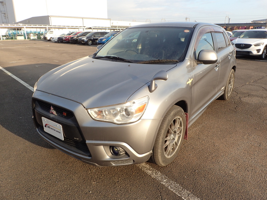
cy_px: 100
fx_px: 193
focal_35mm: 25
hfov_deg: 69.4
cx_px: 134
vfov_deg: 54.9
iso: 100
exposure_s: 1/320
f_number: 2.8
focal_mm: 4.5
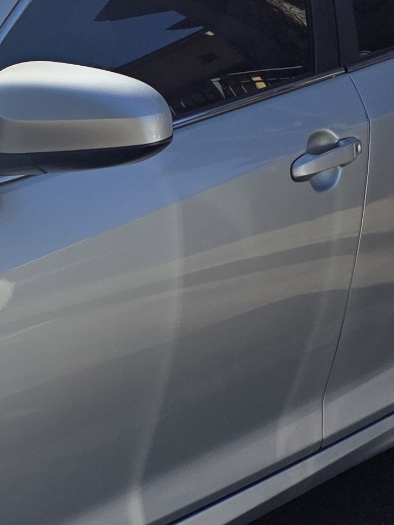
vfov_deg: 19.9
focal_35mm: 96
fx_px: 1456
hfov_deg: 13.9
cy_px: 510
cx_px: -295
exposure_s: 1/7944
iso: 64
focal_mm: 6.3
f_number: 1.7
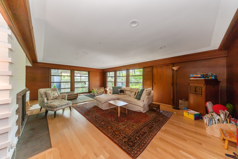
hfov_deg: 112.7
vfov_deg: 89.9
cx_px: 119
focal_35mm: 12
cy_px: 80
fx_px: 79
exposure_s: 1/50
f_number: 8
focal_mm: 12
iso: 200
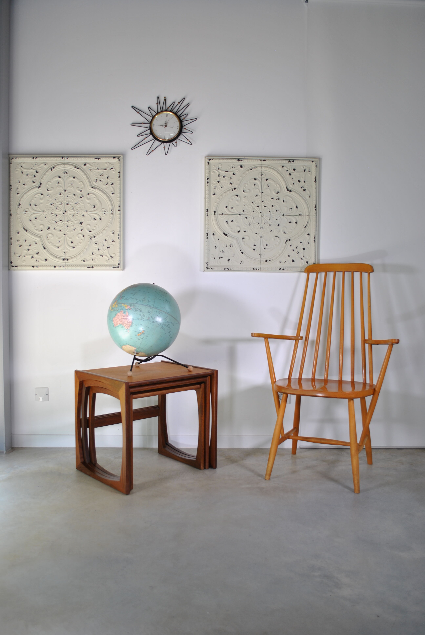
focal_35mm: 30
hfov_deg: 43.7
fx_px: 530
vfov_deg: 61.9
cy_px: 318
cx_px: 212
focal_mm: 20
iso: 100
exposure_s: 1/50
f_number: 3.8
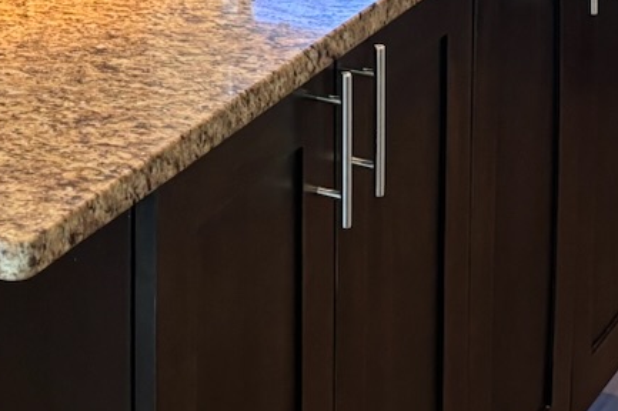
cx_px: 96
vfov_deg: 9.9
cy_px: -420
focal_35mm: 128
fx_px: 2196
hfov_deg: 15.9
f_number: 1.6
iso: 160
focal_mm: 5.96
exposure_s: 1/60
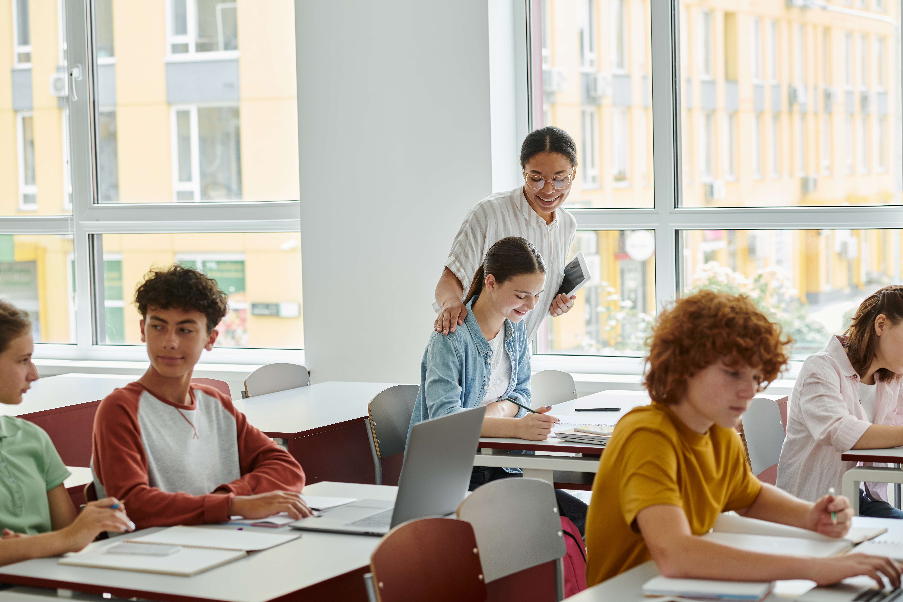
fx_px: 2032
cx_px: 475
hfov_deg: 25.1
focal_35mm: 81
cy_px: 335
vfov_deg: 16.9
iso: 320
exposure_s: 1/200
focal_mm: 70
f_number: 4
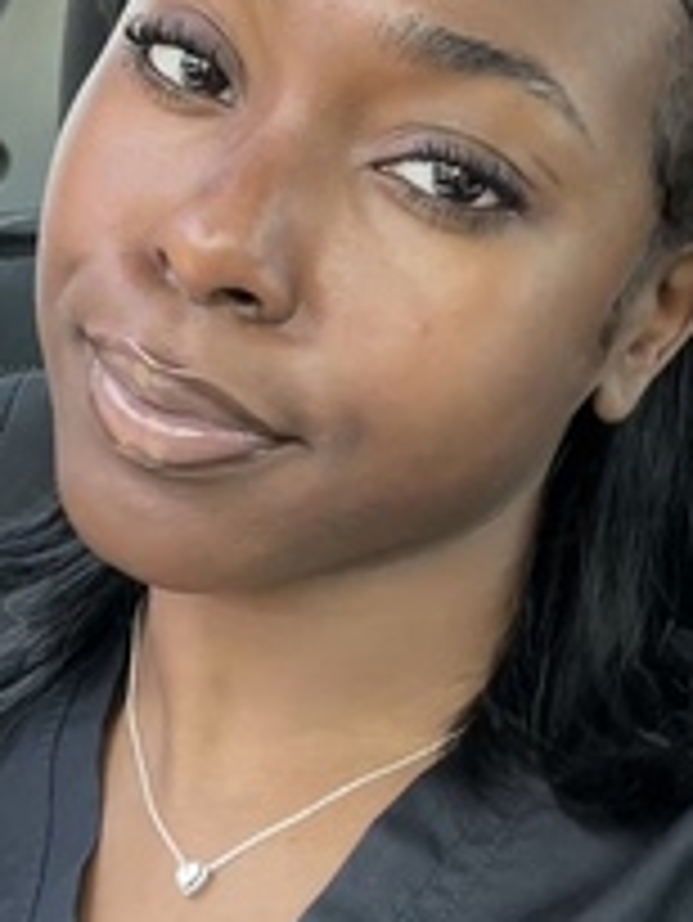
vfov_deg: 26.5
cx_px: 299
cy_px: 301
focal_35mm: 73
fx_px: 1947
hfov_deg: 20.2
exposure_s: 1/121
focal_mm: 2.69
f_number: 1.9
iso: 50
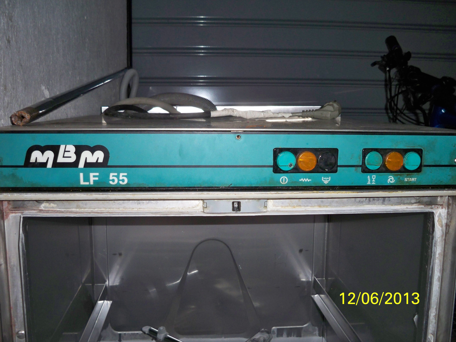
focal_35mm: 35
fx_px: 461
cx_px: 228
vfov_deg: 40.7
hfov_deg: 52.6
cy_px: 171
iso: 200
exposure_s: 1/60
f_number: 3.1
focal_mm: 6.3
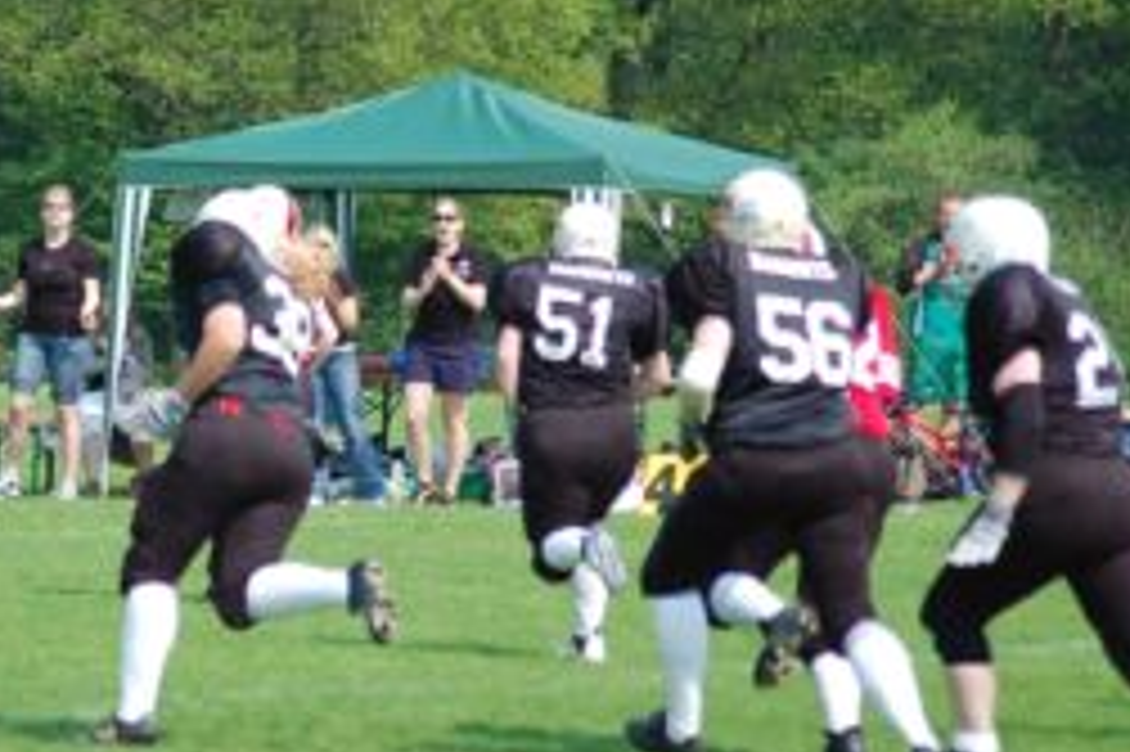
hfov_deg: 6.4
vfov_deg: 4.2
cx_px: 178
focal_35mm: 324
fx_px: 10163
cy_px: 306
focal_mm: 120
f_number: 4.2
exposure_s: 1/1000
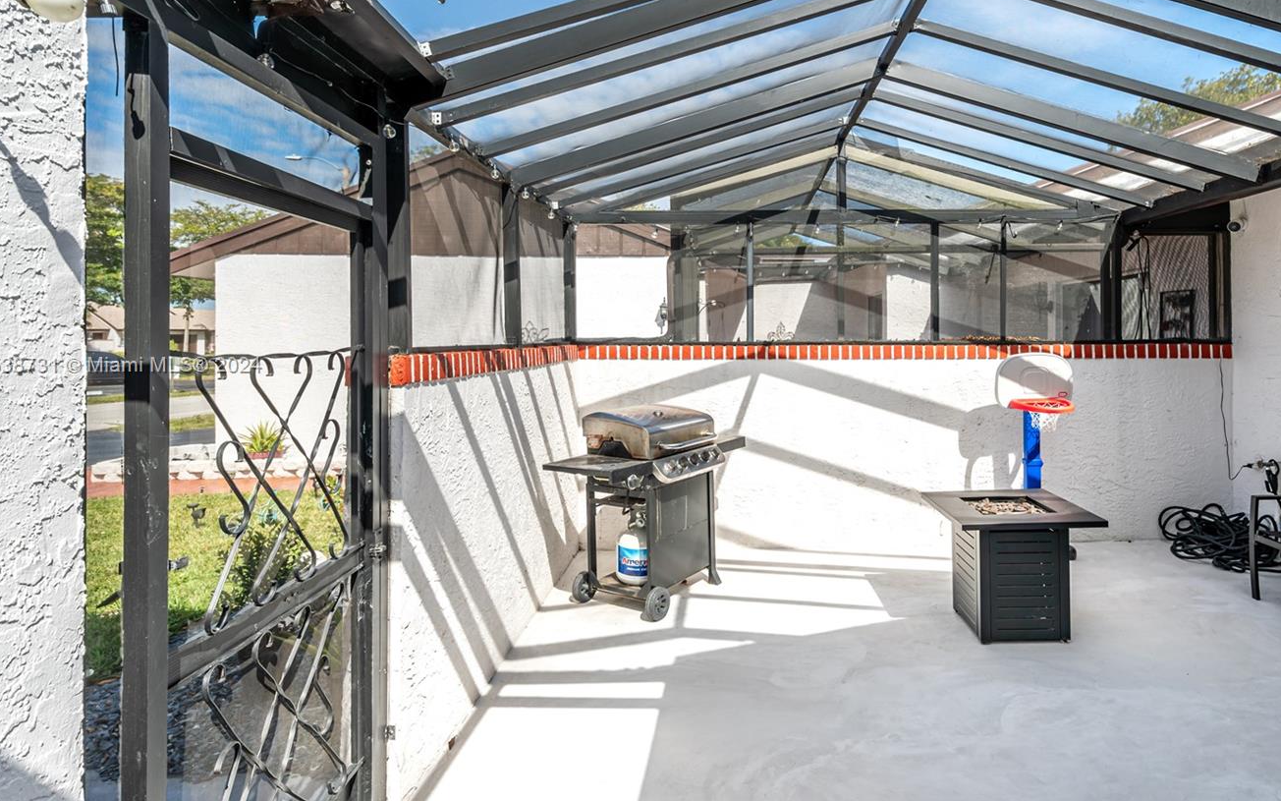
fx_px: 698
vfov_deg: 59.6
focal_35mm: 20
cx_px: 733
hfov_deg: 84.5
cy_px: 367
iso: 100
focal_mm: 16
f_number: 8
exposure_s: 1/200
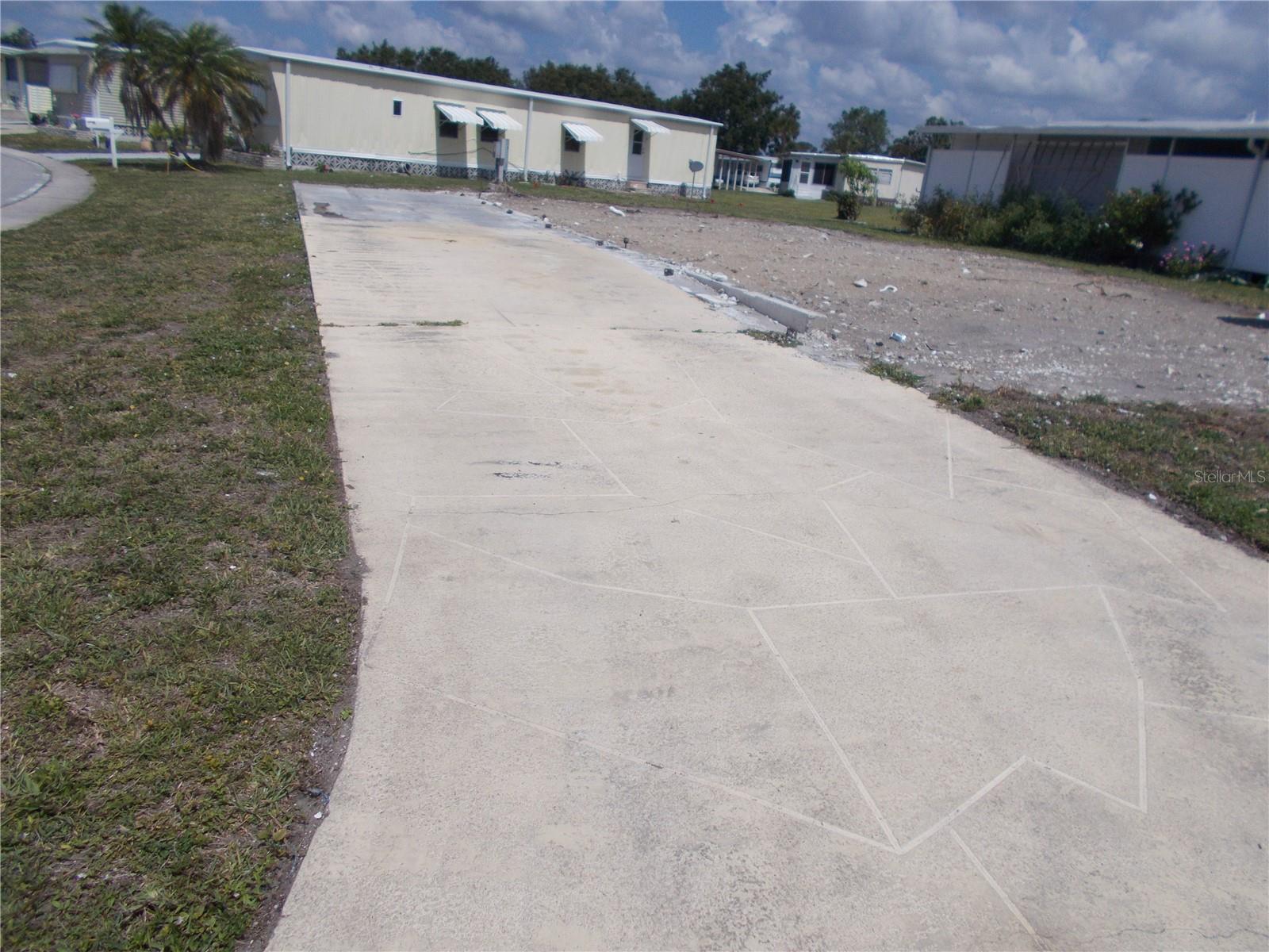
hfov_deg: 67.3
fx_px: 953
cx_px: 634
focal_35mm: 26
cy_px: 476
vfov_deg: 53.1
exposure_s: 1/400
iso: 80
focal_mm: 4.6
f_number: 8
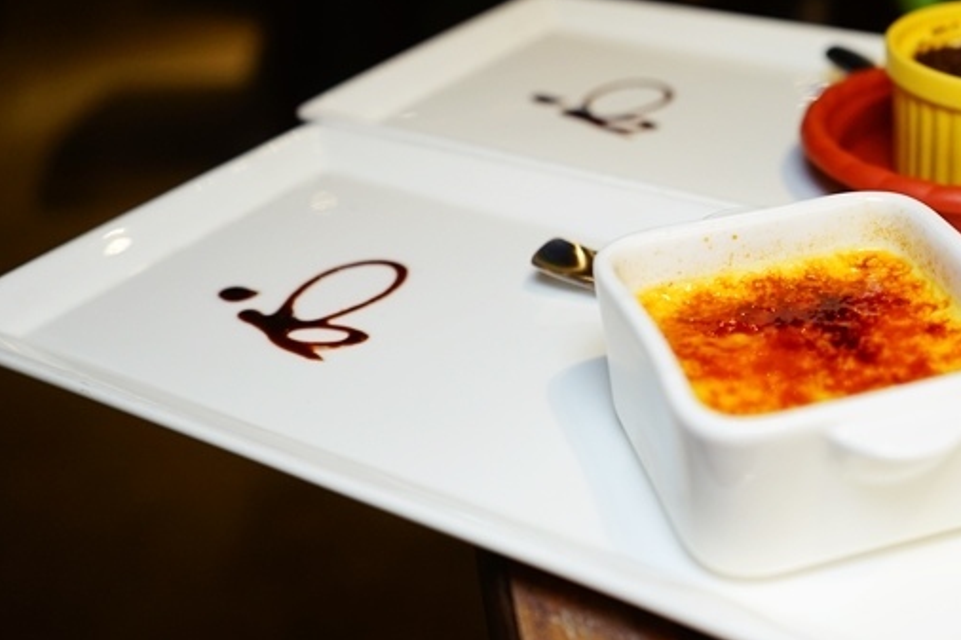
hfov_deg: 39.5
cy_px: 206
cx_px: 688
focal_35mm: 49
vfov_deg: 27.3
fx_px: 1308
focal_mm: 31
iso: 640
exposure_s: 1/60
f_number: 4
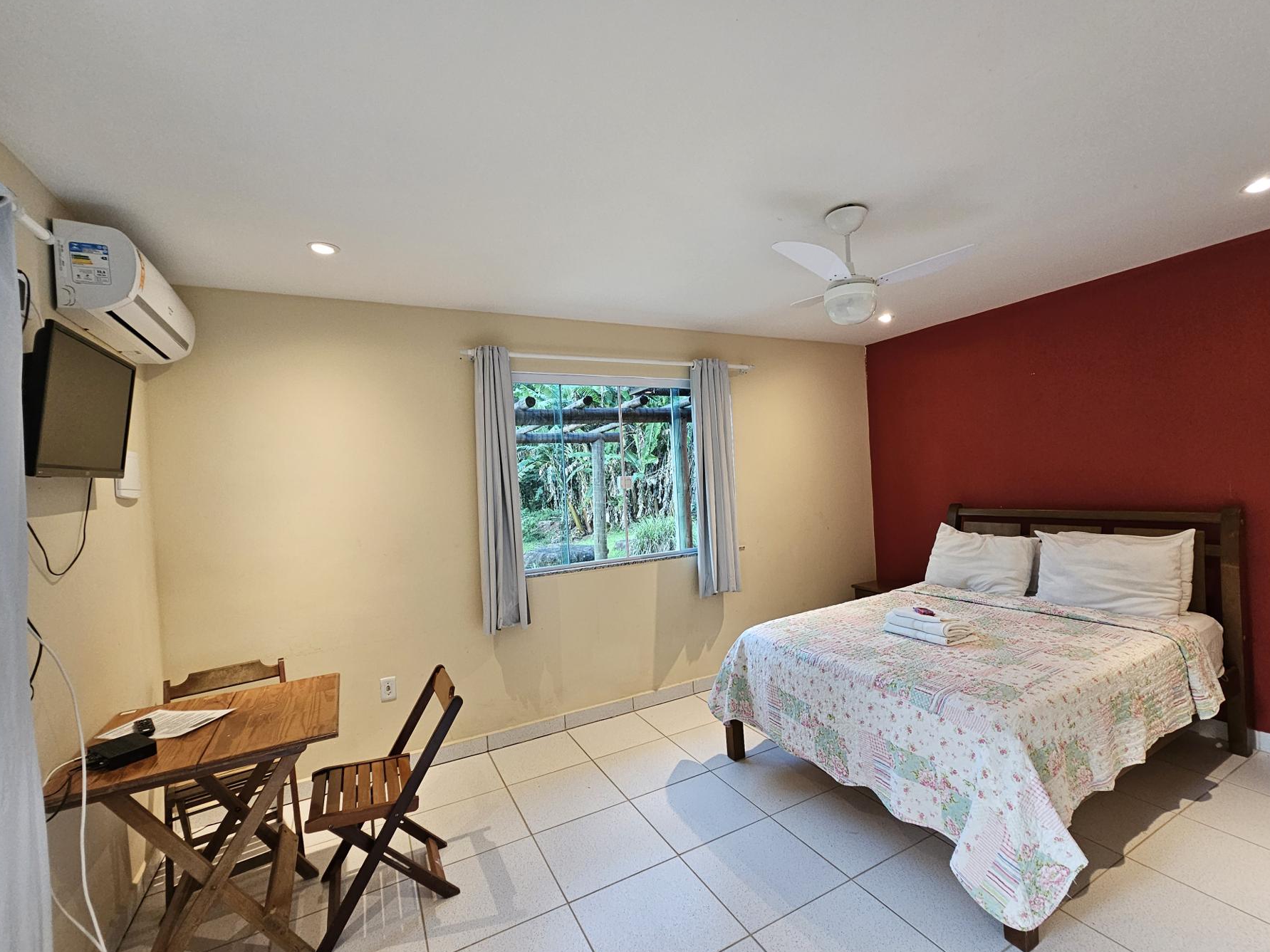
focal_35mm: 14
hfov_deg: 102.0
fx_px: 514
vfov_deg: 85.7
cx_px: 653
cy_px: 482
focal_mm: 2.2
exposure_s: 1/77
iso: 250
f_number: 2.2
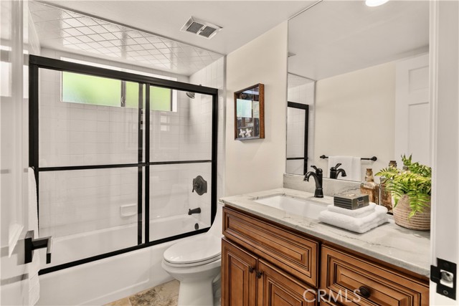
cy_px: 153
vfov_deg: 70.5
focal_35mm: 17
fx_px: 217
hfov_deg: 93.3
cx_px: 230
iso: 160
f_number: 8
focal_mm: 17
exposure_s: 1/3
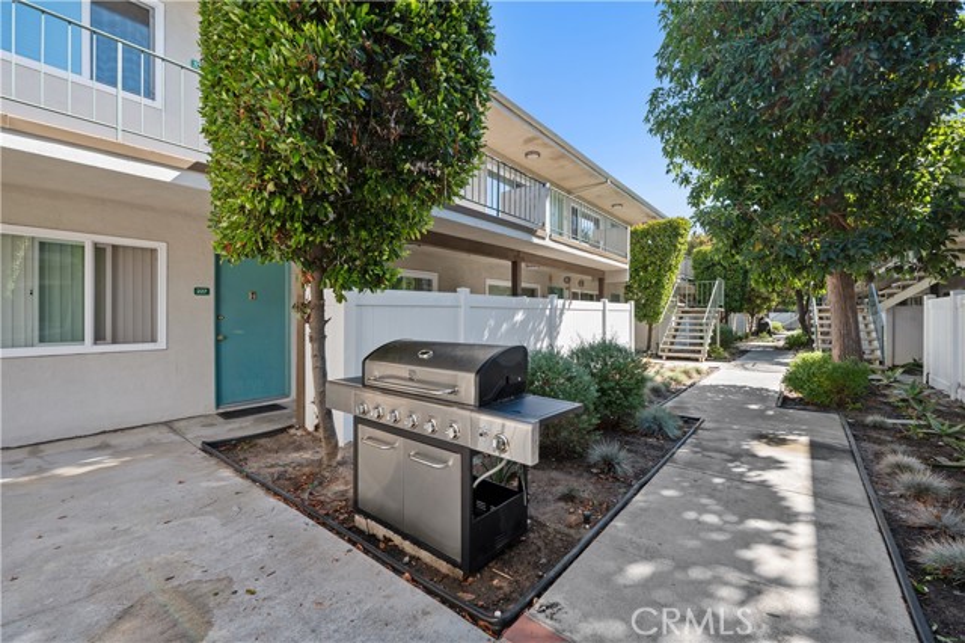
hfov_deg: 104.3
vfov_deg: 81.1
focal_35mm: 14
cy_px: 322
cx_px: 482
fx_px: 375
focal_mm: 14
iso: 100
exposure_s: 1/50
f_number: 9
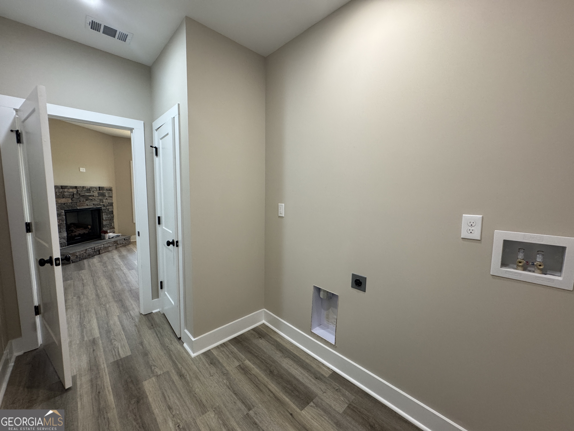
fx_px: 232
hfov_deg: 102.1
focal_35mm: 14
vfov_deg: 85.7
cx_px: 287
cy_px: 216
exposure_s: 1/120
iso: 250
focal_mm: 2.22
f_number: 2.2
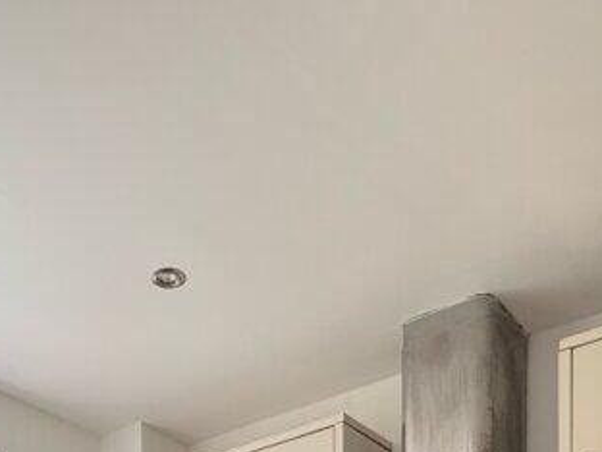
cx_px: 193
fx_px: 800
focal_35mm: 46
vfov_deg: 23.0
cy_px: 740
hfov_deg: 40.6
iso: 100
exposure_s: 1/100
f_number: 2.2
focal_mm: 2.22
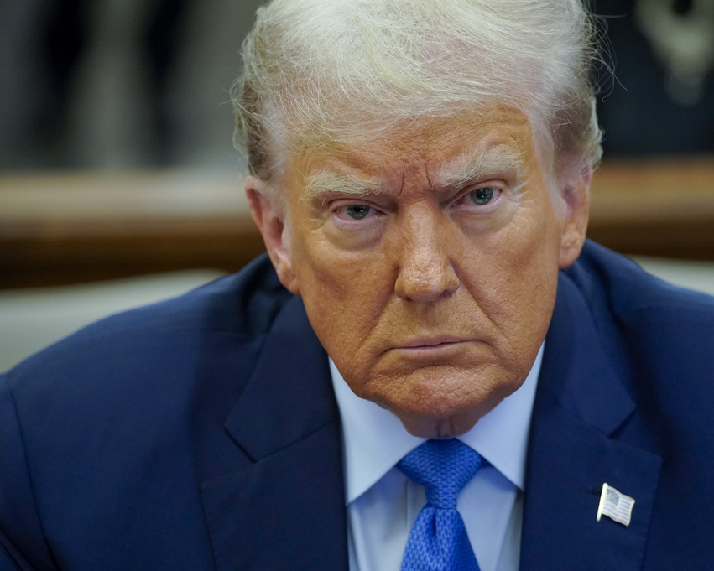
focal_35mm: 297
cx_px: 421
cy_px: 286
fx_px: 6277
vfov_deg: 5.2
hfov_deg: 6.5
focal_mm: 263
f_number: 5.6
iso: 5000
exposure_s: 1/125
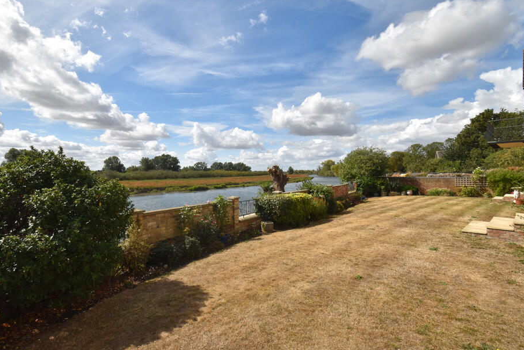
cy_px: 158
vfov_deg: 70.3
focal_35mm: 17
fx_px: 247
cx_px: 249
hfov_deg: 93.2
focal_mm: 10
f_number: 10
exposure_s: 1/200
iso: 100
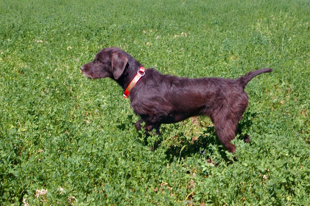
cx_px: 155
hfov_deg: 53.2
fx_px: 310
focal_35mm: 36
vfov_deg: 36.8
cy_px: 103
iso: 200
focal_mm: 24
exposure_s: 1/90
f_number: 9.5
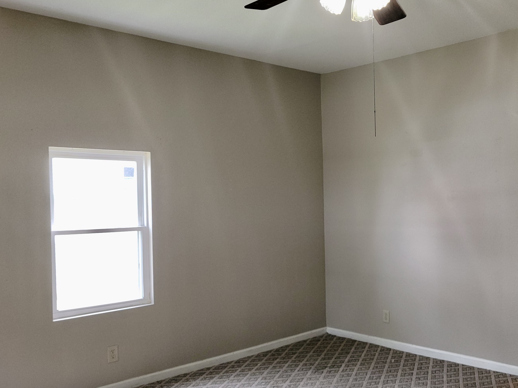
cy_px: 205
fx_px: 554
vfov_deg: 38.6
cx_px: 373
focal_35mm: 37
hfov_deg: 48.6
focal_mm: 6.7
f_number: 1.8
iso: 125
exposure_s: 1/60
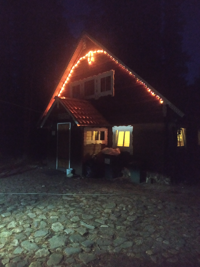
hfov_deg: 56.8
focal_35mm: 24
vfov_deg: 71.6
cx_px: 100
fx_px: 185
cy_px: 134
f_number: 1.9
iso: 9600
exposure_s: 1/13
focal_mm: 3.94
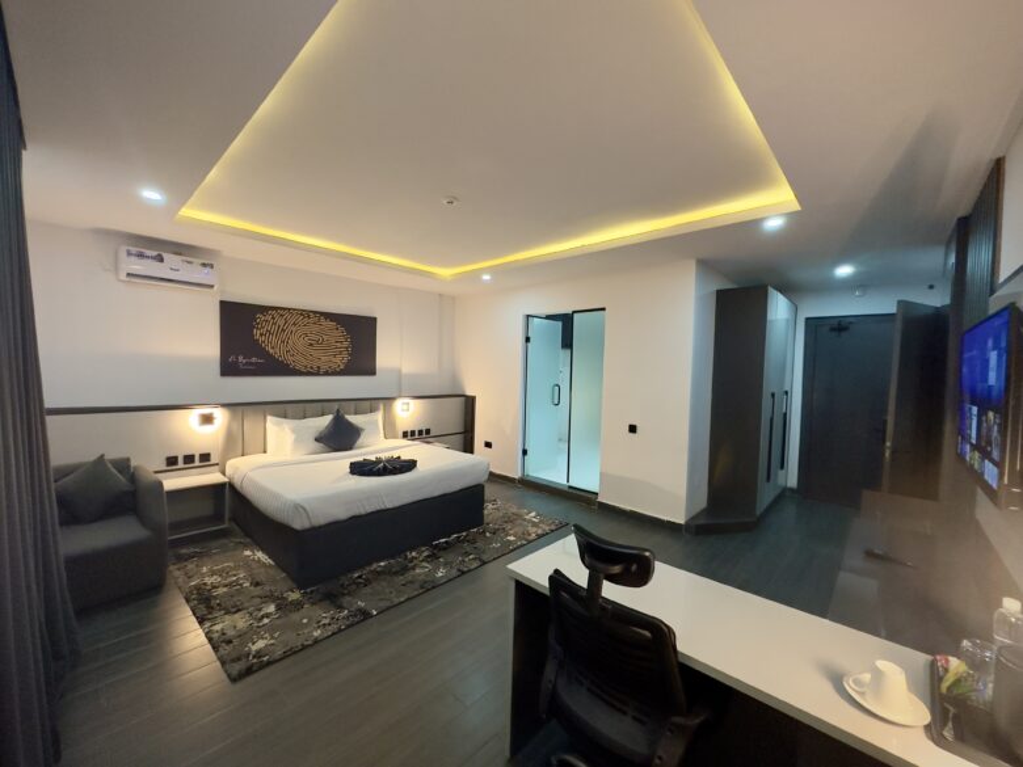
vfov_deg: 85.7
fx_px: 414
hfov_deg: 102.1
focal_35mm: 14
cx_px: 512
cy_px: 384
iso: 400
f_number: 2.2
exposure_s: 1/50
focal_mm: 2.22
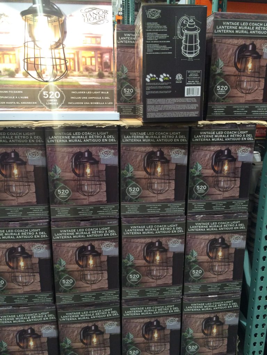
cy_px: 178
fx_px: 298
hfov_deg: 48.2
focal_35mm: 29
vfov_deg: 61.7
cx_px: 134
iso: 200
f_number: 2.2
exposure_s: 1/33
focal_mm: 4.15
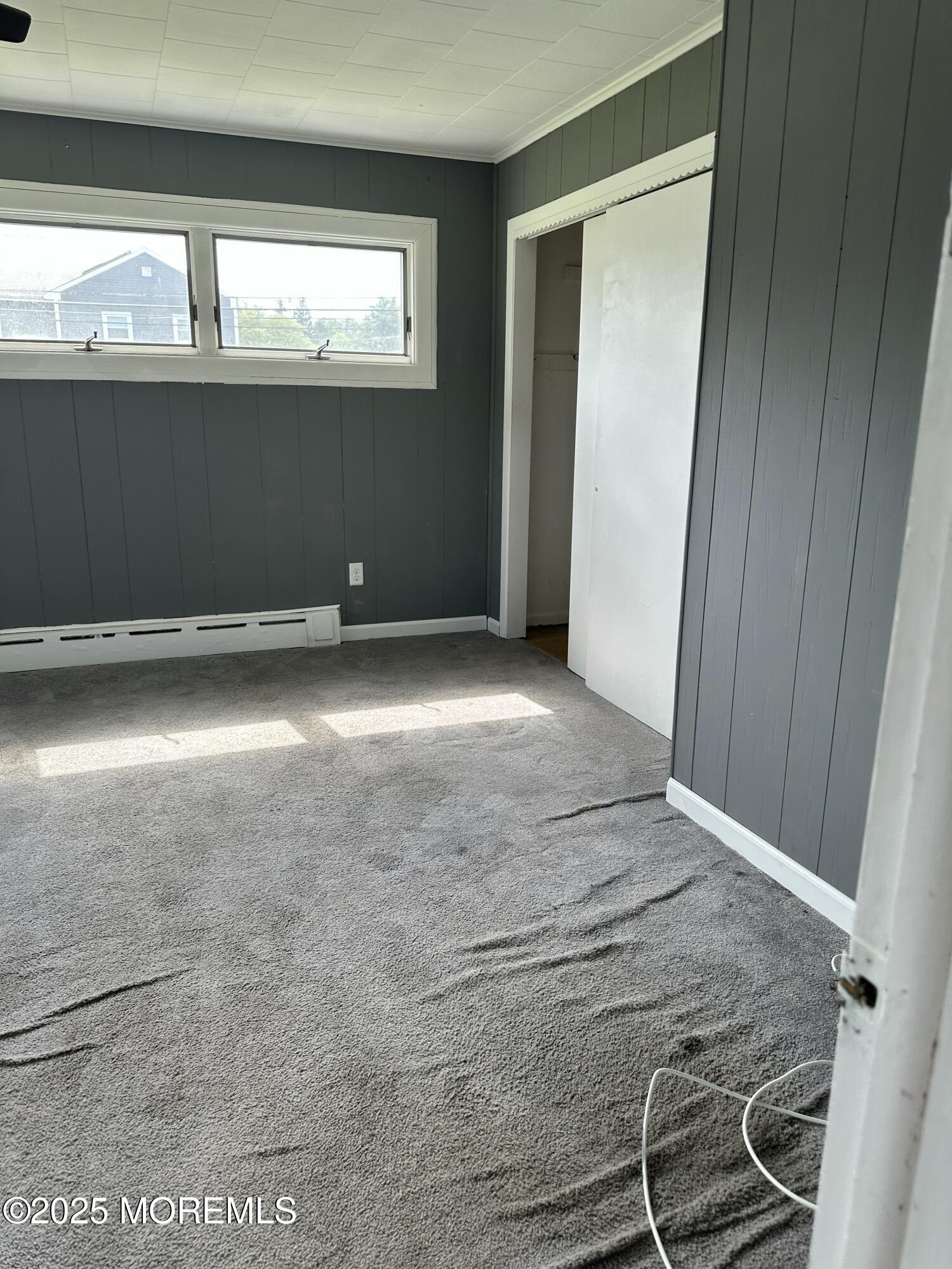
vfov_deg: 71.6
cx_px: 476
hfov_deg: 56.8
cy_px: 634
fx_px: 880
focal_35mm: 24
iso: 80
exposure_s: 1/159
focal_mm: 6.86
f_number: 1.78
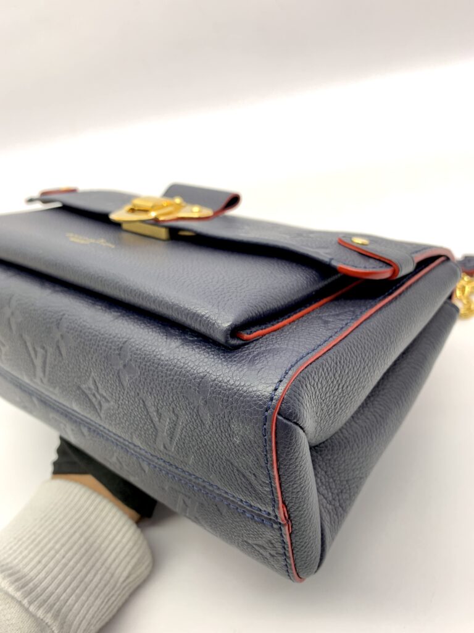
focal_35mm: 26
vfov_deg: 67.3
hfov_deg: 53.1
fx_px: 475
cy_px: 316
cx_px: 237
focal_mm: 4.25
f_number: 1.8
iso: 64
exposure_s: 1/50
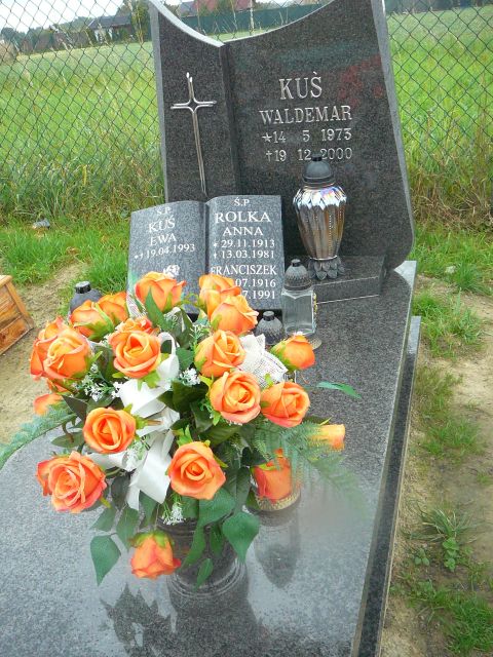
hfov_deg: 40.7
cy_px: 328
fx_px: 665
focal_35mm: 35
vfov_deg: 52.6
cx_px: 246
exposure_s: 1/25
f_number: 2.8
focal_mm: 5.2
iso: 200
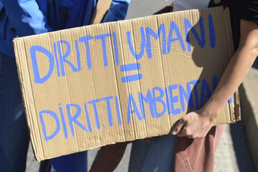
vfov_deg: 19.5
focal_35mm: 70
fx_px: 502
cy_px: 86
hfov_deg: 28.8
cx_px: 129
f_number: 6.7
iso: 200
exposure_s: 1/750
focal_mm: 70
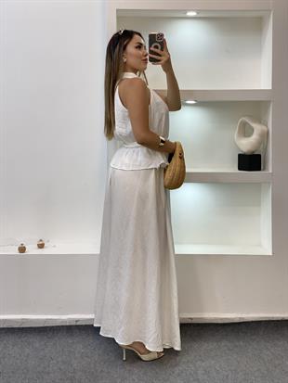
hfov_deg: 28.0
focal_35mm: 52
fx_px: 577
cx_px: 144
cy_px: 192
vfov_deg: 36.8
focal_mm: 6
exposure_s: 1/100
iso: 64
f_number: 2
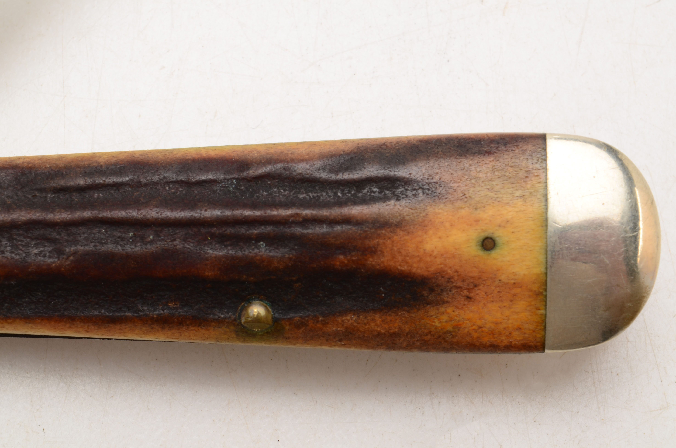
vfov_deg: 16.5
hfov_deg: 24.7
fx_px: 1546
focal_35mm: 82
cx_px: 338
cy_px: 224
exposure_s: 1/160
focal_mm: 55
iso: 100
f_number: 22
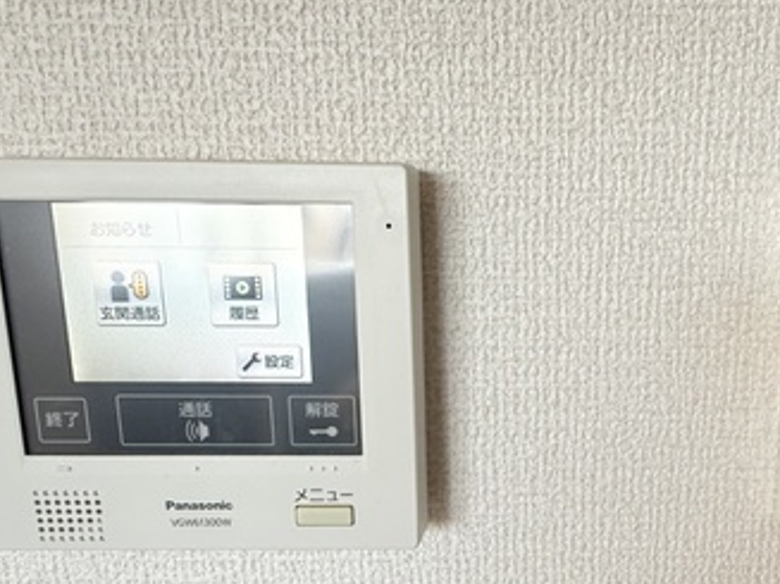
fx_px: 676
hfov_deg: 57.4
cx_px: 570
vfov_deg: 46.6
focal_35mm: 30
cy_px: 333
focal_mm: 2.22
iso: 320
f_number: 2.2
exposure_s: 1/82
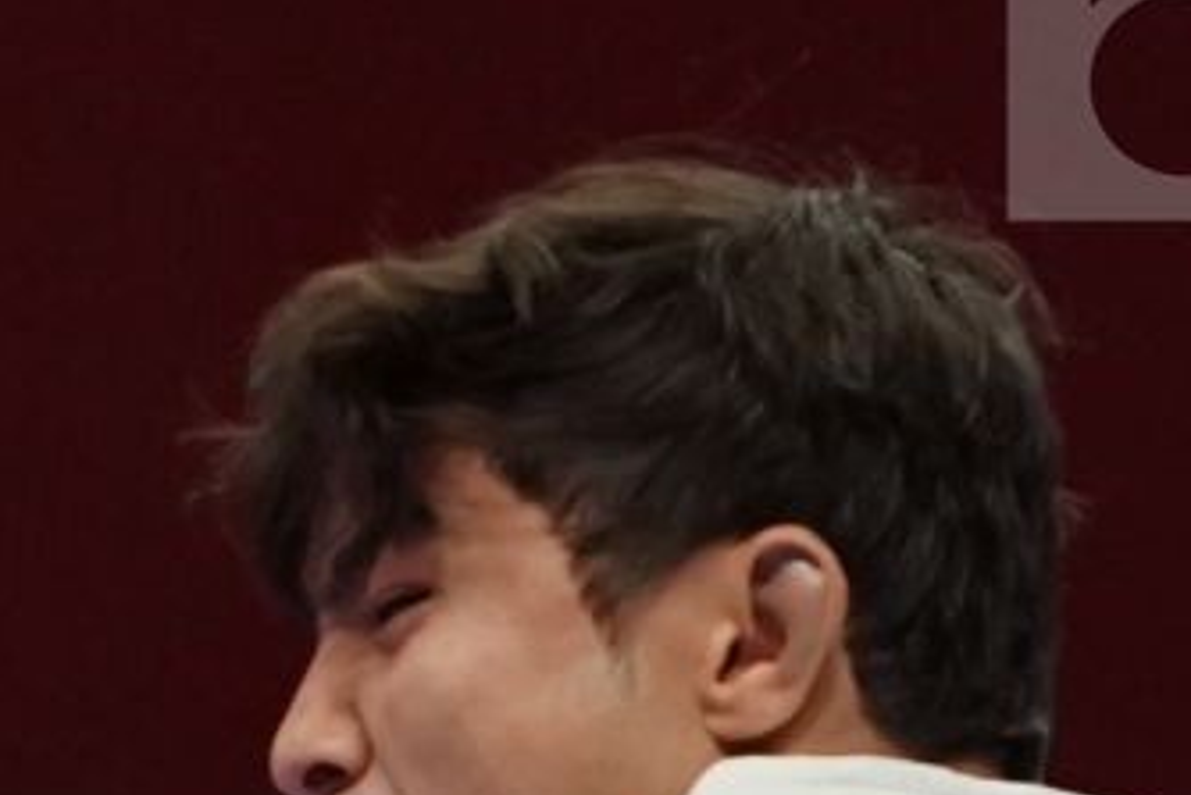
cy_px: 1159
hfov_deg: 1.2
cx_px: -1077
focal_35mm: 1782
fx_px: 58977
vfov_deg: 0.8
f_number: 4
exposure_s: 1/1000
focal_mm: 221
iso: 2500
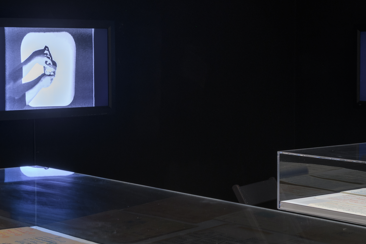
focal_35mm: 88
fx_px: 895
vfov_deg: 15.5
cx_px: 52
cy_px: 57
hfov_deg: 22.7
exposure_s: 15
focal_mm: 32
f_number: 11
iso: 100
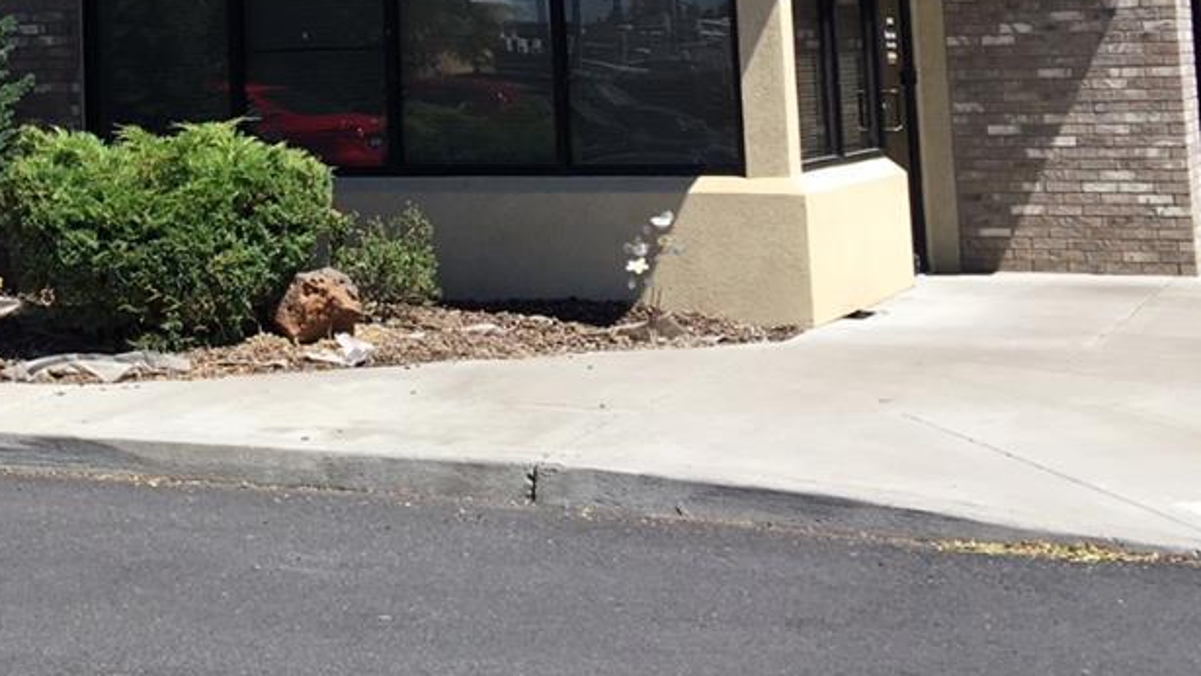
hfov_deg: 26.6
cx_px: 125
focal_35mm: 77
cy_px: -147
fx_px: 2452
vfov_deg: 15.1
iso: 25
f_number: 2.2
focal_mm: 4.15
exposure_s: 1/1099
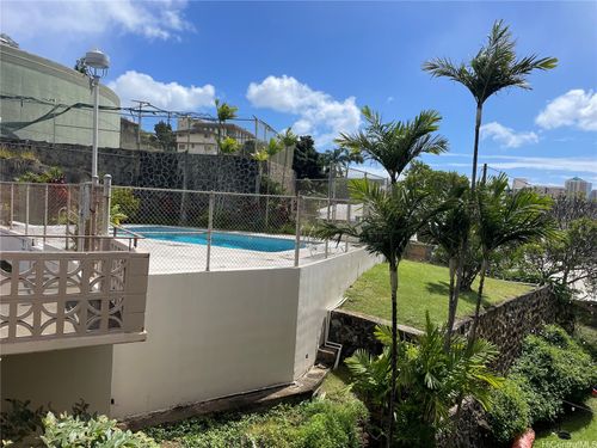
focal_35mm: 26
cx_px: 298
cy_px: 224
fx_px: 448
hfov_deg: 67.3
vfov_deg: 53.1
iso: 50
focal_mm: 4.2
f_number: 1.6
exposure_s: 1/6135
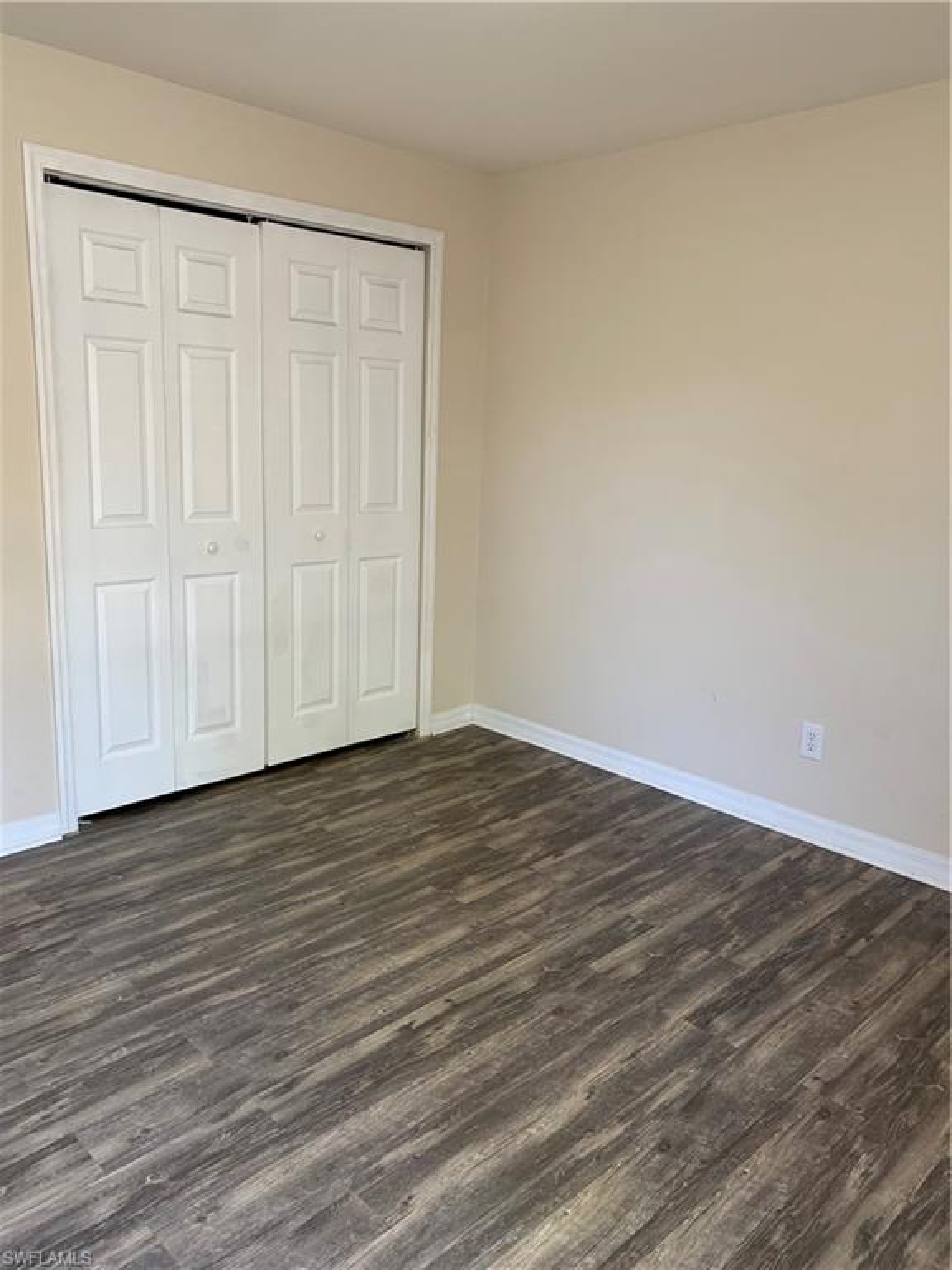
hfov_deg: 53.1
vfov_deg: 67.3
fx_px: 953
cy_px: 635
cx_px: 476
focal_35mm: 26
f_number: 1.8
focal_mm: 4.25
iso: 160
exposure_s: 1/60
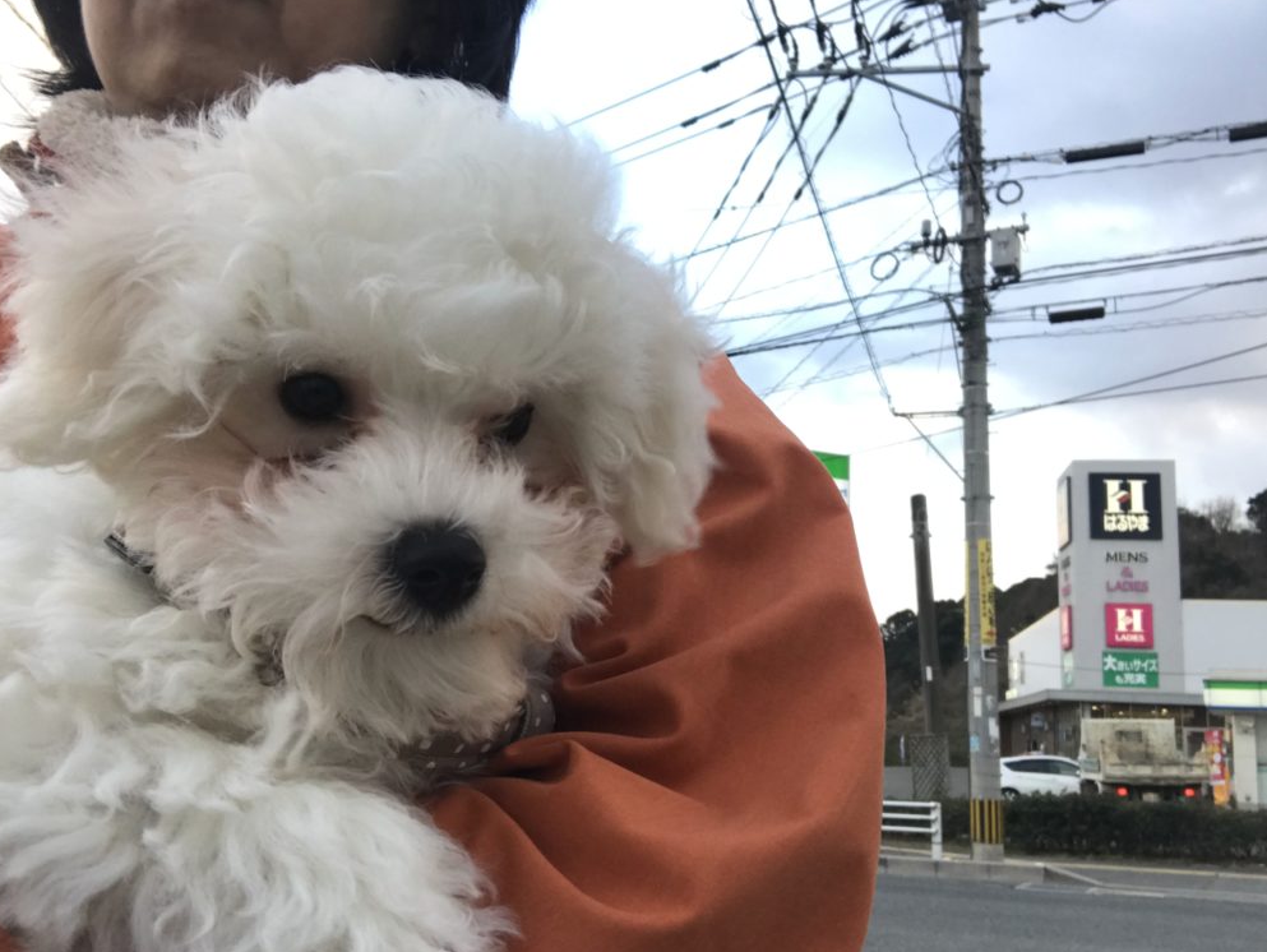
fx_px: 1209
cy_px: 487
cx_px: 623
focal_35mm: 33
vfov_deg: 43.0
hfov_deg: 55.3
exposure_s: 1/120
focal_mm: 2.87
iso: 40
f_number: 2.2
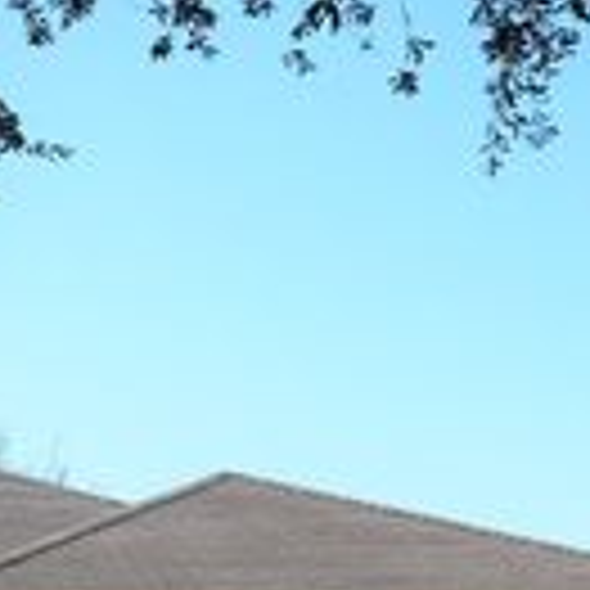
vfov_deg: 20.9
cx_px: -72
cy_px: 673
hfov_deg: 21.0
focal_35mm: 78
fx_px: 1504
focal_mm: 16
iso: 200
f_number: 5.6
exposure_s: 1/340
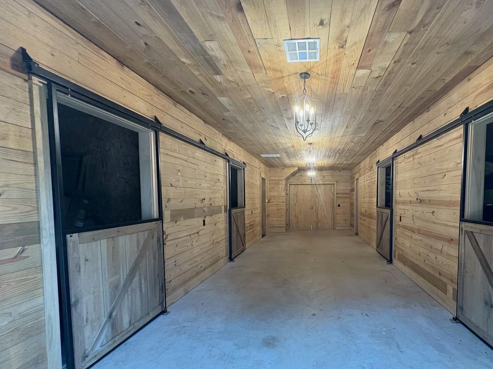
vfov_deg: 74.2
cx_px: 299
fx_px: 242
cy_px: 214
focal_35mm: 17
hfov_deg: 89.7
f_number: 2.2
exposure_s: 1/60
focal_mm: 2.22
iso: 500
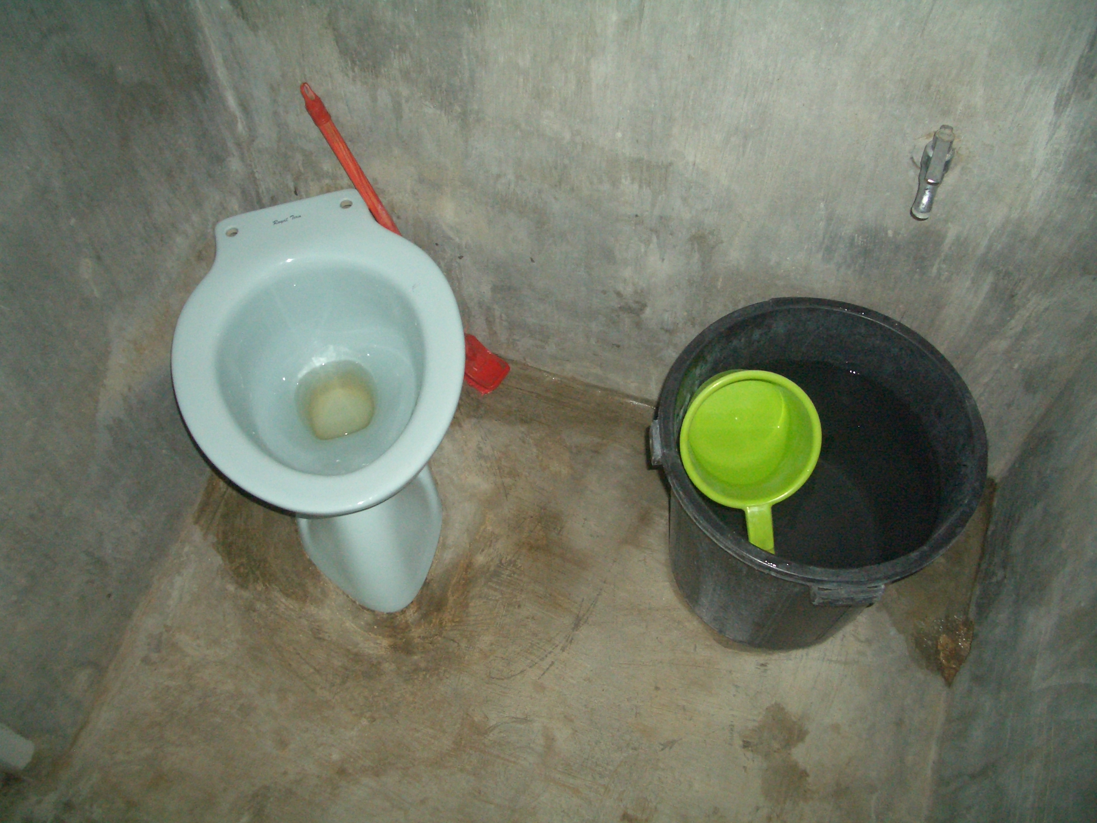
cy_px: 412
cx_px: 548
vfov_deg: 40.7
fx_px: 1109
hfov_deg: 52.6
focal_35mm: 35
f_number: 2.6
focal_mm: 5.8
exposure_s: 1/60
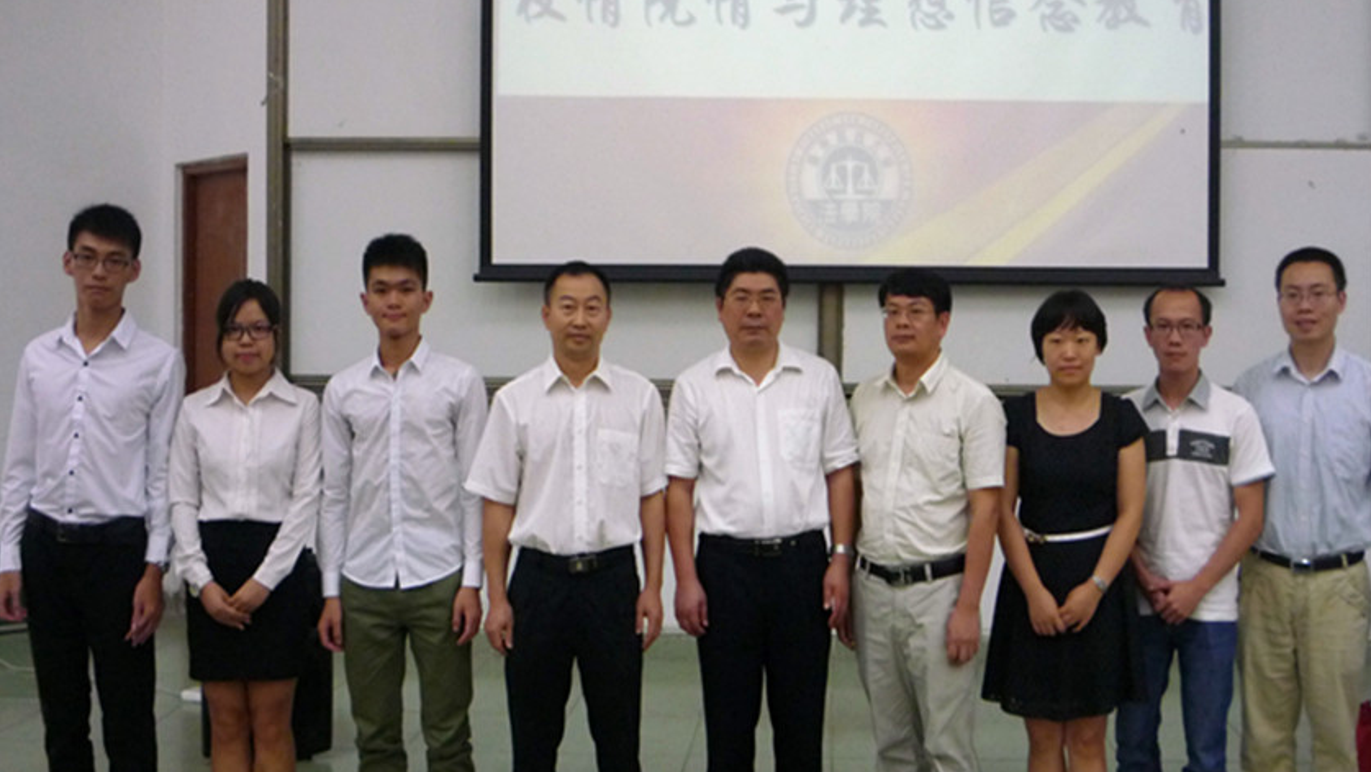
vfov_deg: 29.6
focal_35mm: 40
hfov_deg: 50.3
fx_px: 1454
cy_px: 305
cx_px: 799
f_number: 3.3
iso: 250
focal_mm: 5.2
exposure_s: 1/30
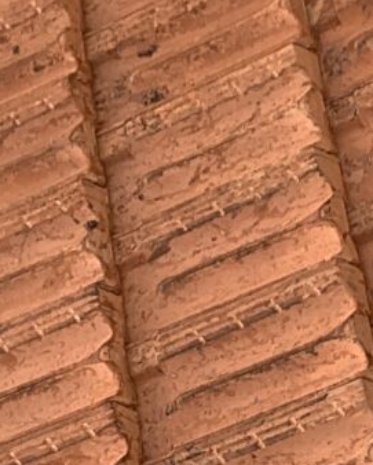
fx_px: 2646
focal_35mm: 192
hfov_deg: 8.1
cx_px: 85
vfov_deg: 9.9
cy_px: 560
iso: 25
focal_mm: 4.25
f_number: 1.8
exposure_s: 1/330
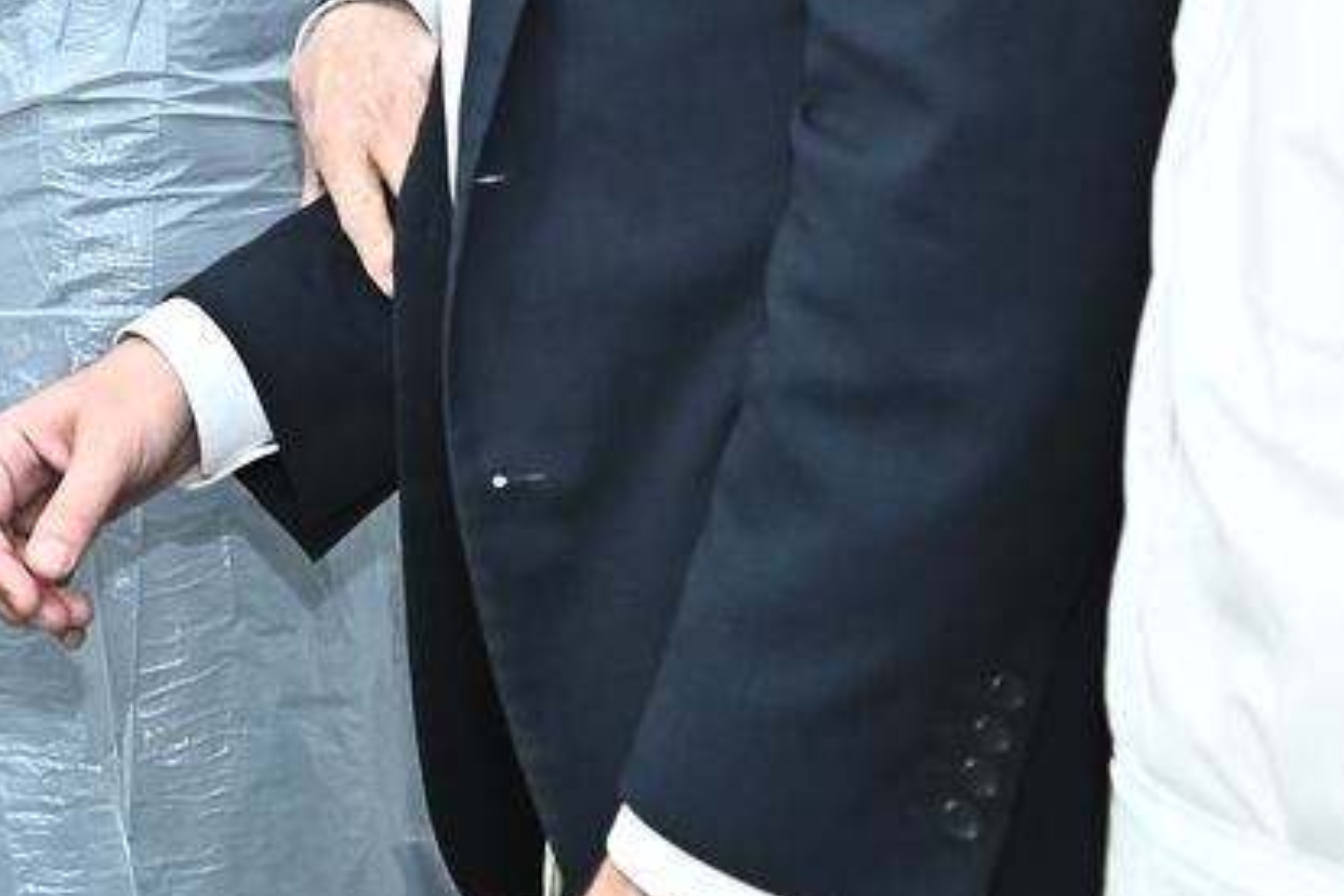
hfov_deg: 19.4
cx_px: -334
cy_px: -321
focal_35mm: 98
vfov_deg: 13.4
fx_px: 3658
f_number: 5
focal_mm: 29
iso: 2500
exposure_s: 1/200
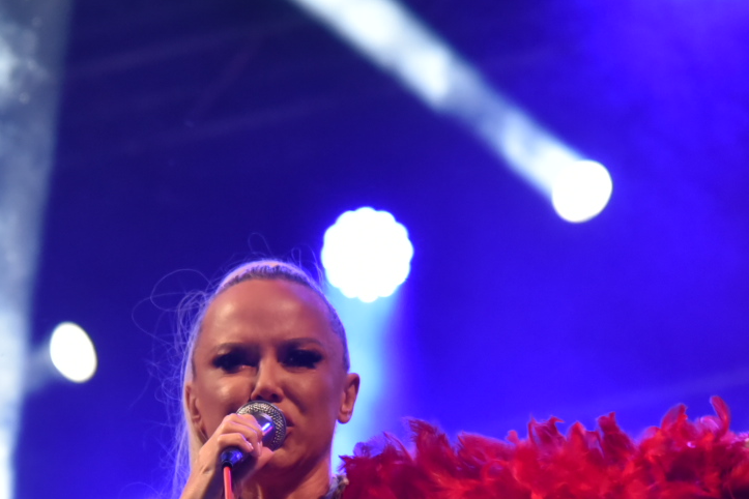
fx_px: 5596
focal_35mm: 269
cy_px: 440
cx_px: 286
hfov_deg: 7.7
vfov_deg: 5.1
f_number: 4.5
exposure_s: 1/320
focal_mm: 120
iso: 3200
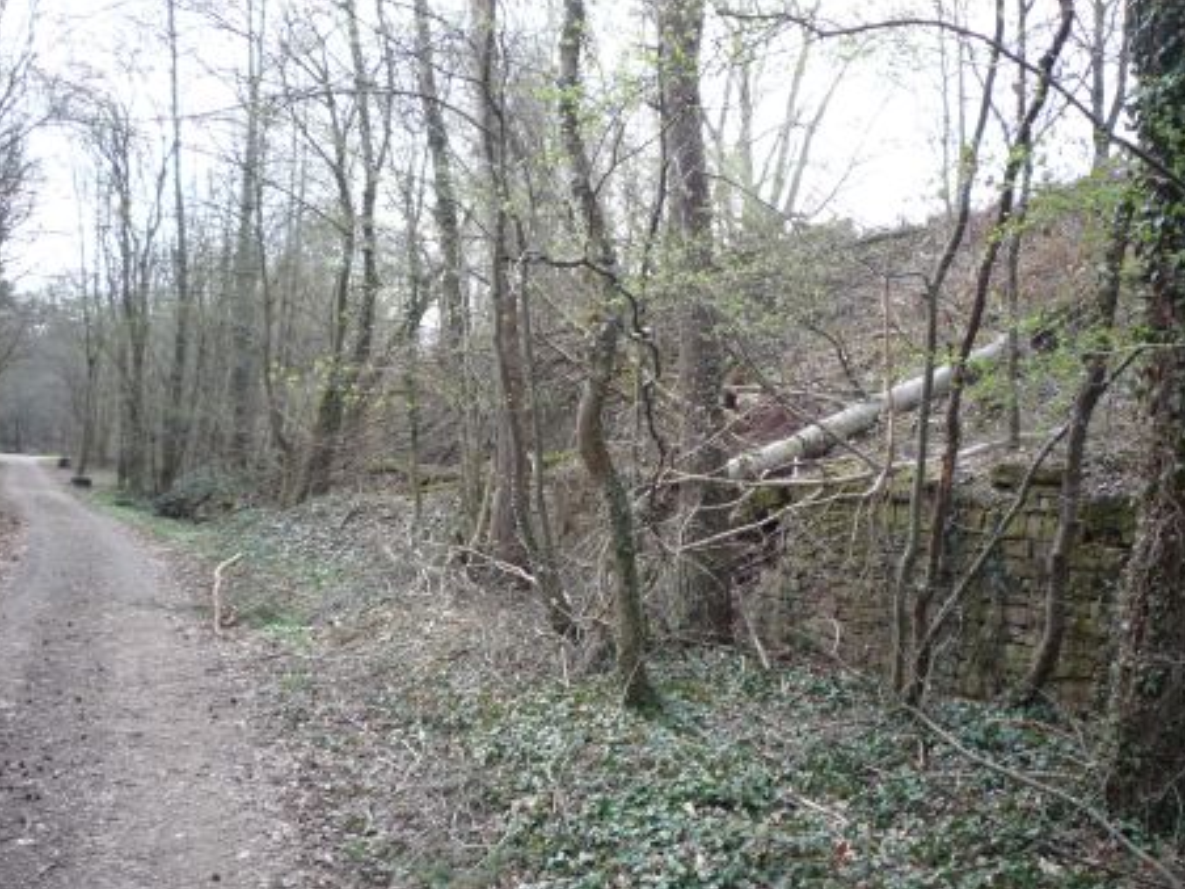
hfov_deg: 53.9
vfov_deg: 41.8
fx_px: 1164
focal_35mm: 34
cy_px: 462
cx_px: 616
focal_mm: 5.2
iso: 200
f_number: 3.3
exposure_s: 1/200
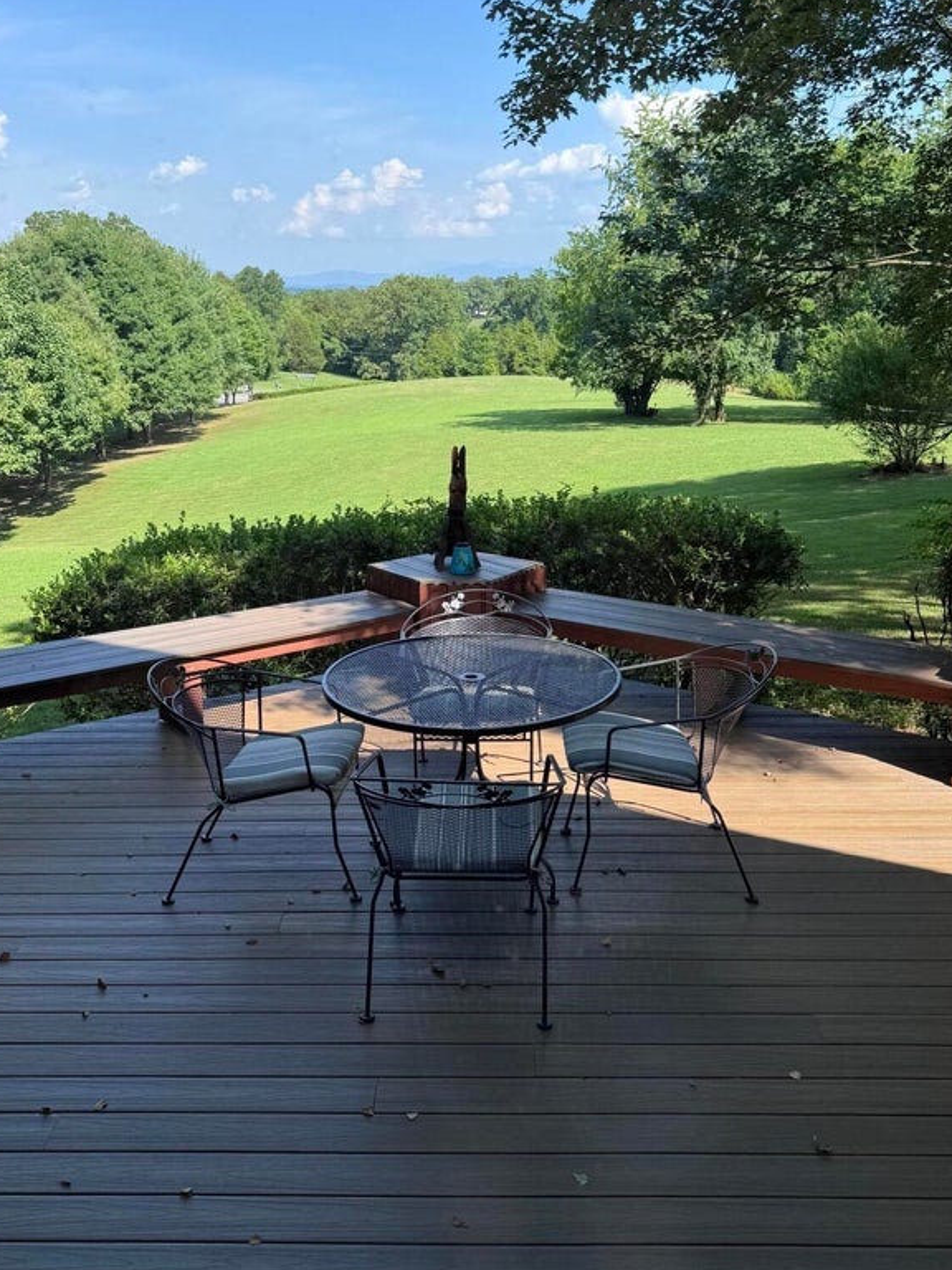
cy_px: 561
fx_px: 1173
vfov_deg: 56.7
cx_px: 453
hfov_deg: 44.1
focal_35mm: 32
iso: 80
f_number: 1.78
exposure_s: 1/1637
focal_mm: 6.76
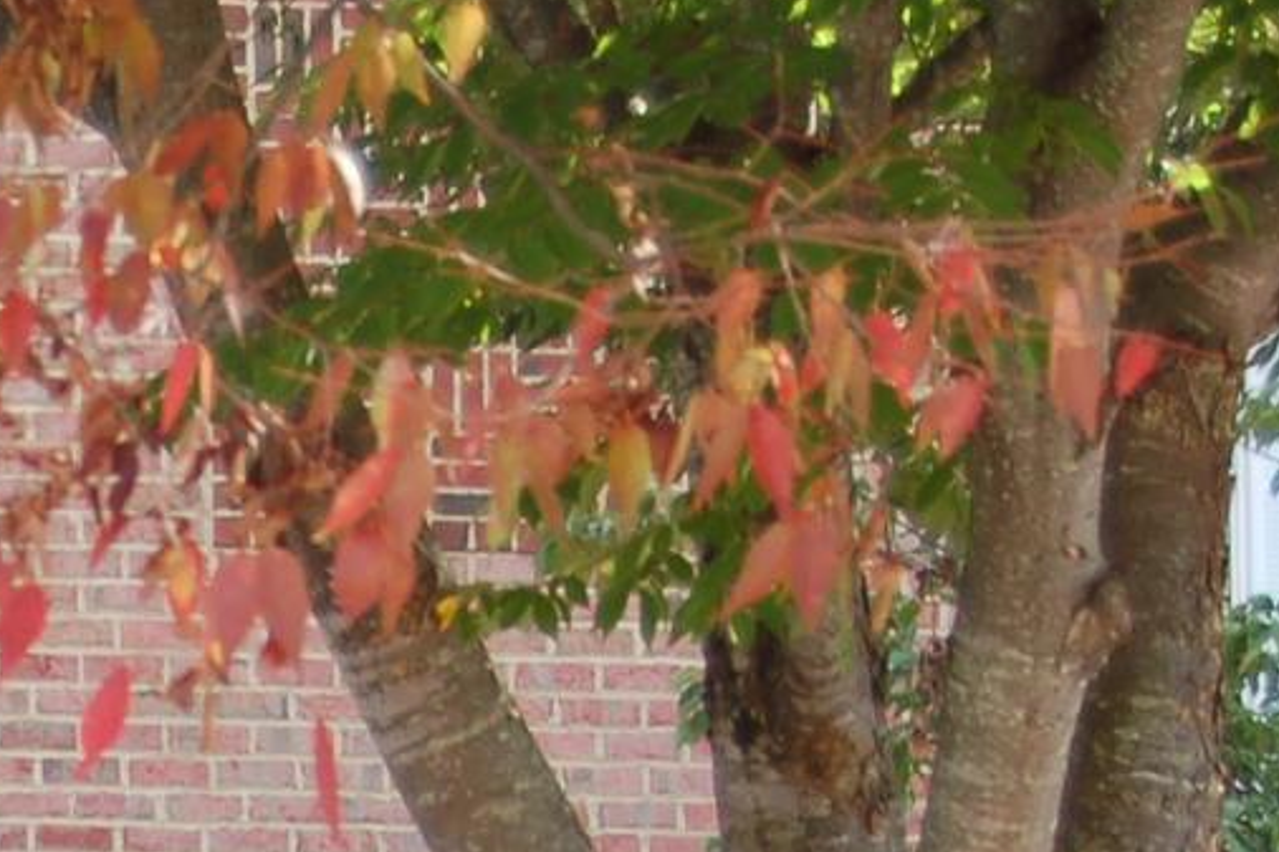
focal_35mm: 188
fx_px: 6677
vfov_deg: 7.1
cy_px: 1543
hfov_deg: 10.5
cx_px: -725
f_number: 4.5
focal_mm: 31
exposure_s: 1/160
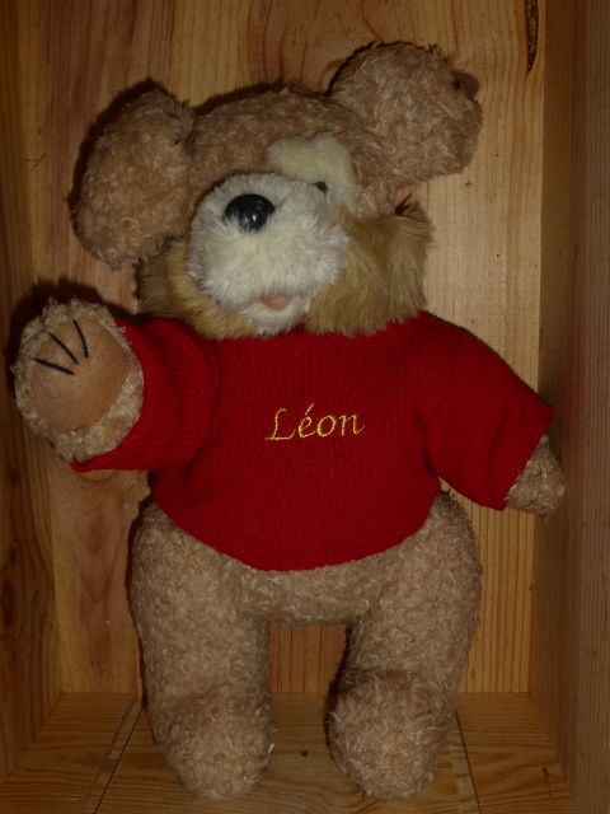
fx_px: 822
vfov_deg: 52.6
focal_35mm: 35
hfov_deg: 40.7
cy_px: 407
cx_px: 305
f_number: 3.7
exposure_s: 1/60
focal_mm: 6.1
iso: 100
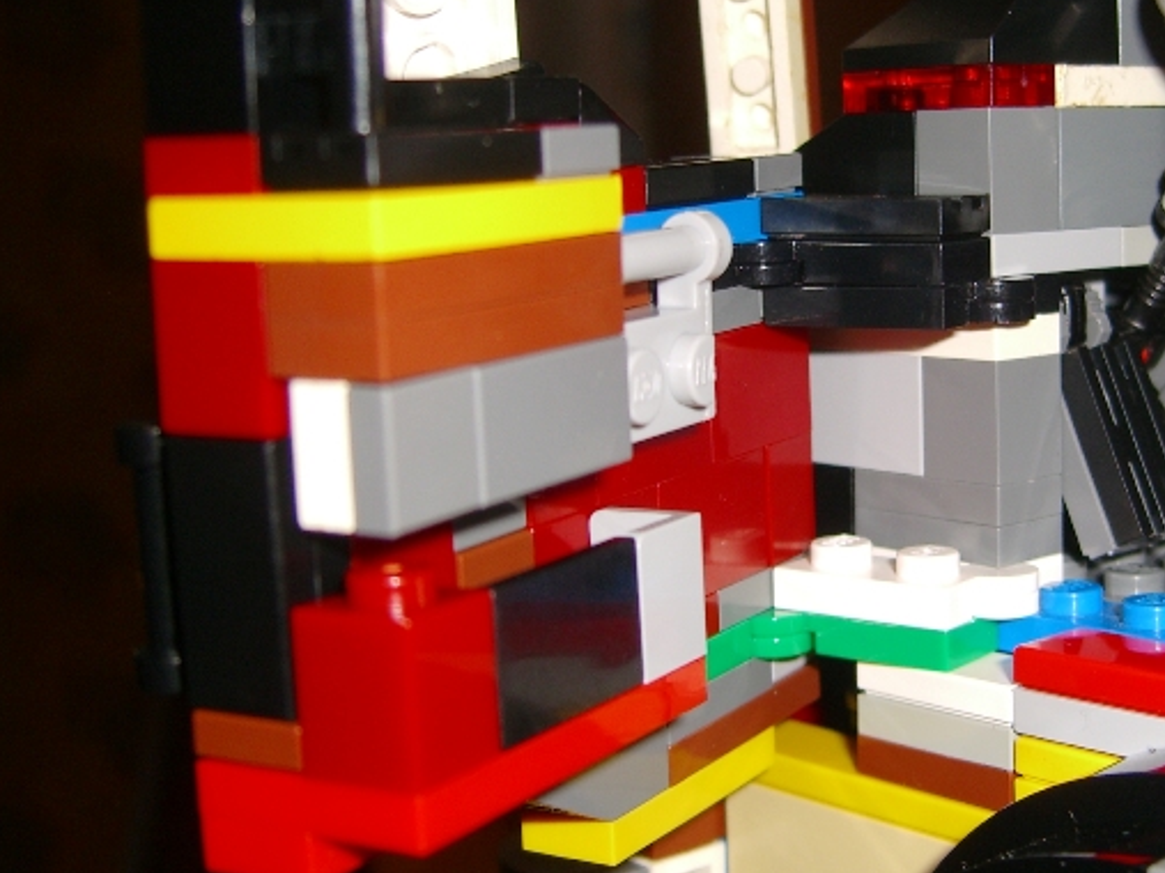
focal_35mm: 60
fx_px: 2019
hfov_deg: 31.9
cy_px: 400
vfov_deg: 24.4
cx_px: 793
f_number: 2.8
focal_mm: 7.9
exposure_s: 1/60
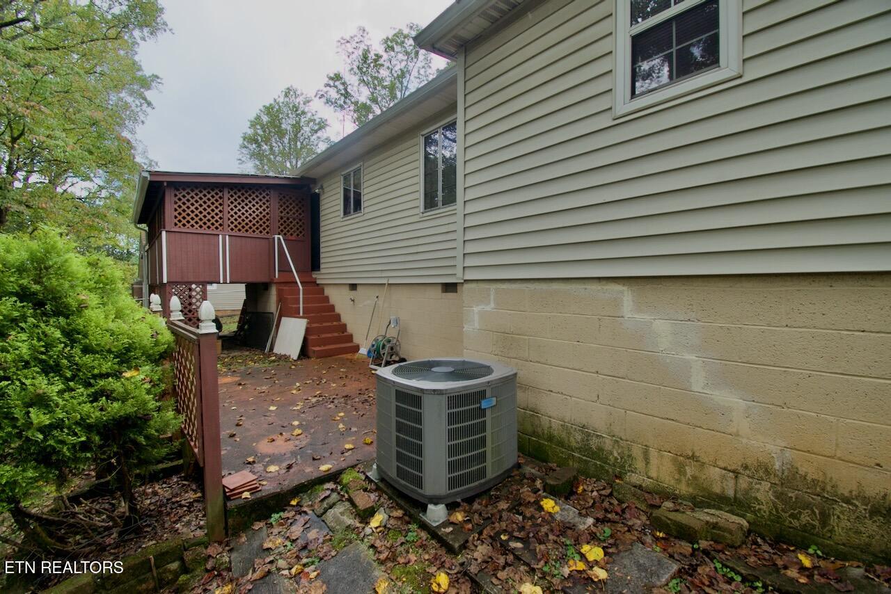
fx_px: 371
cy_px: 297
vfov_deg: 77.4
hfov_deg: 100.4
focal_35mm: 15
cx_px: 446
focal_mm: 10
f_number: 8
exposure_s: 1/250
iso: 400
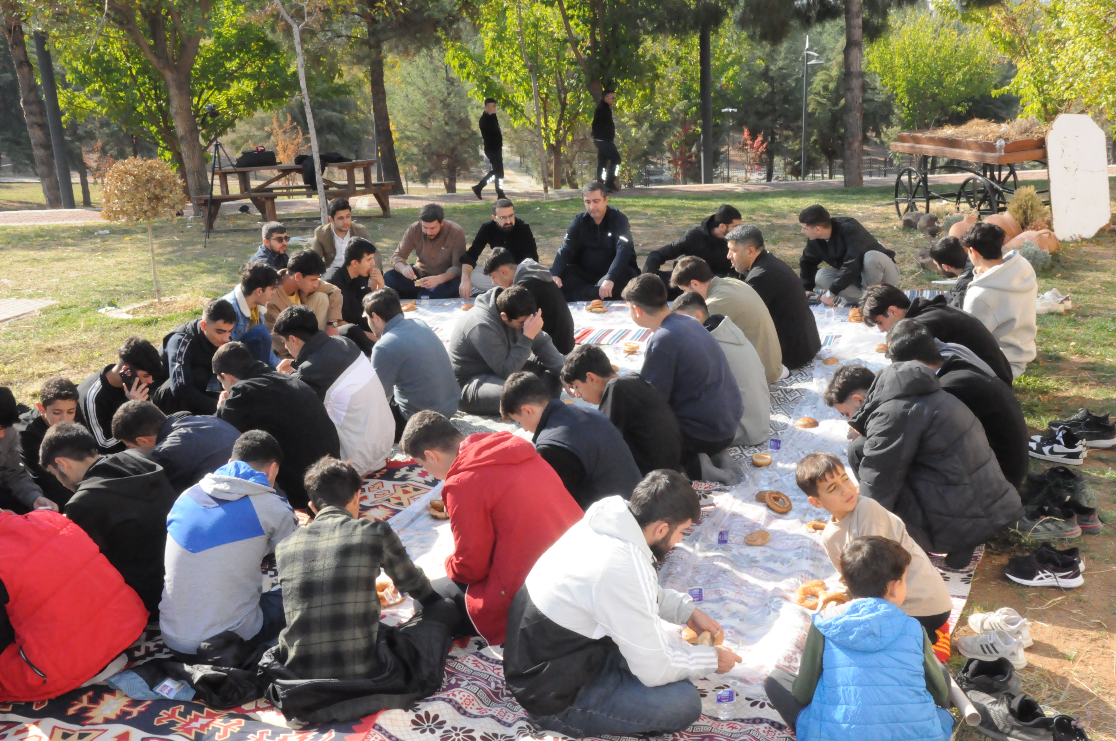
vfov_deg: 34.1
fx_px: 1208
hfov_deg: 49.6
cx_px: 558
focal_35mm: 39
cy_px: 370
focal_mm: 26
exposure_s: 1/200
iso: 3200
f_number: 25
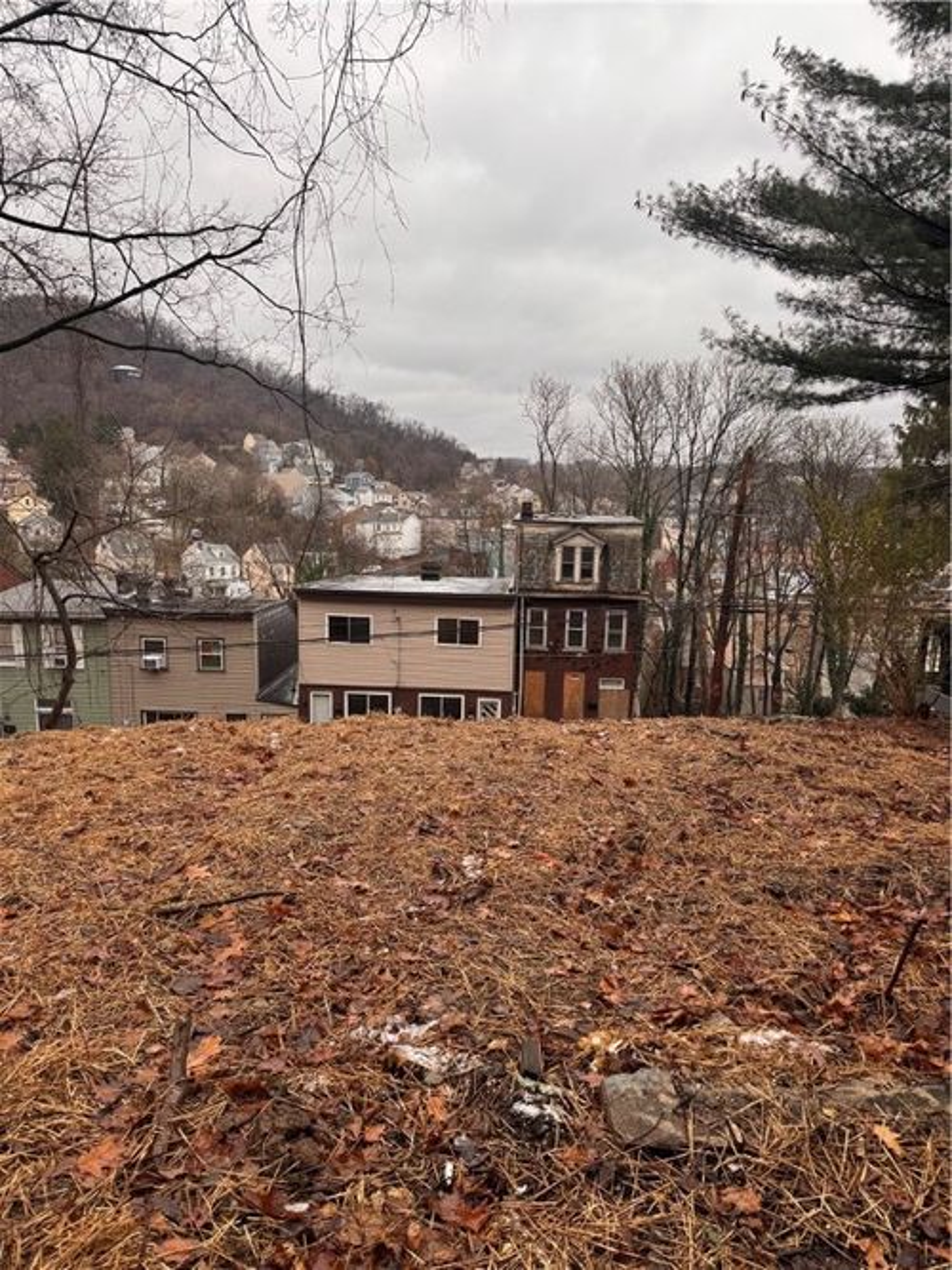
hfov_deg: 56.8
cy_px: 635
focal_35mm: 24
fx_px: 880
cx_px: 476
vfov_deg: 71.6
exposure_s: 1/143
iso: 64
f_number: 1.78
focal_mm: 6.76
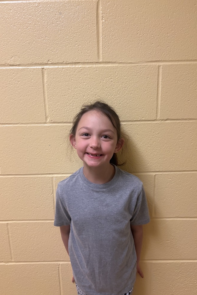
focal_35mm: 28
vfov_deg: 65.5
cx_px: 98
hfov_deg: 46.4
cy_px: 148
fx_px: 230
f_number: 1.6
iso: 200
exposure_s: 1/60
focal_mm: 5.96
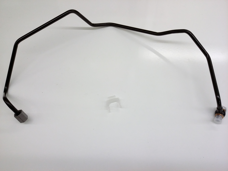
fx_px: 211
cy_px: 86
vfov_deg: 44.2
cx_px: 114
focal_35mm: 32
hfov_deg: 56.8
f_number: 2.4
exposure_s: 1/30
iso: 125
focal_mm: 3.4
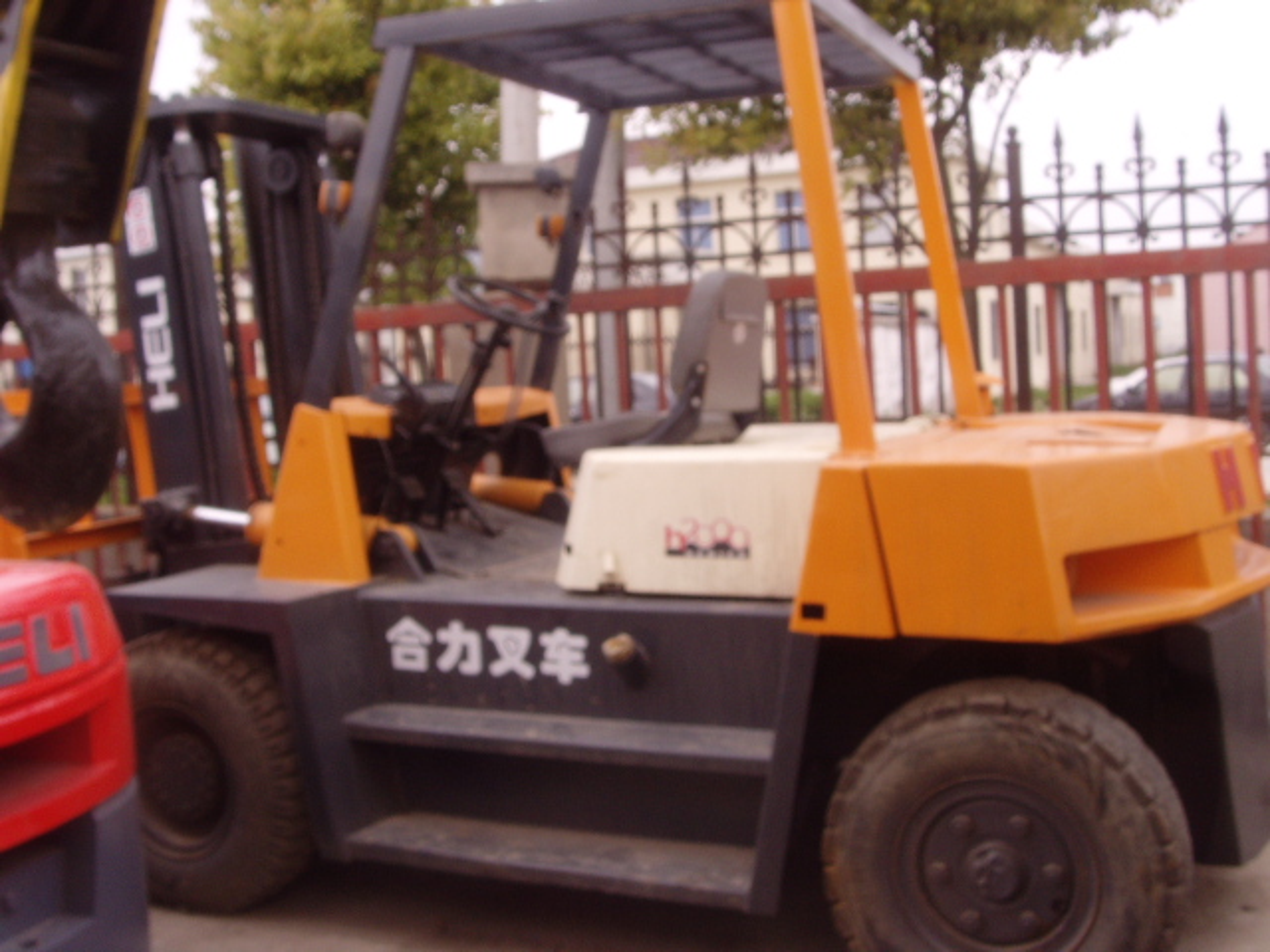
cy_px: 476
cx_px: 635
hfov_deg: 47.9
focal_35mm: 39
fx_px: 1431
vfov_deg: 36.8
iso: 80
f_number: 6.3
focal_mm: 6.6
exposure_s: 1/125
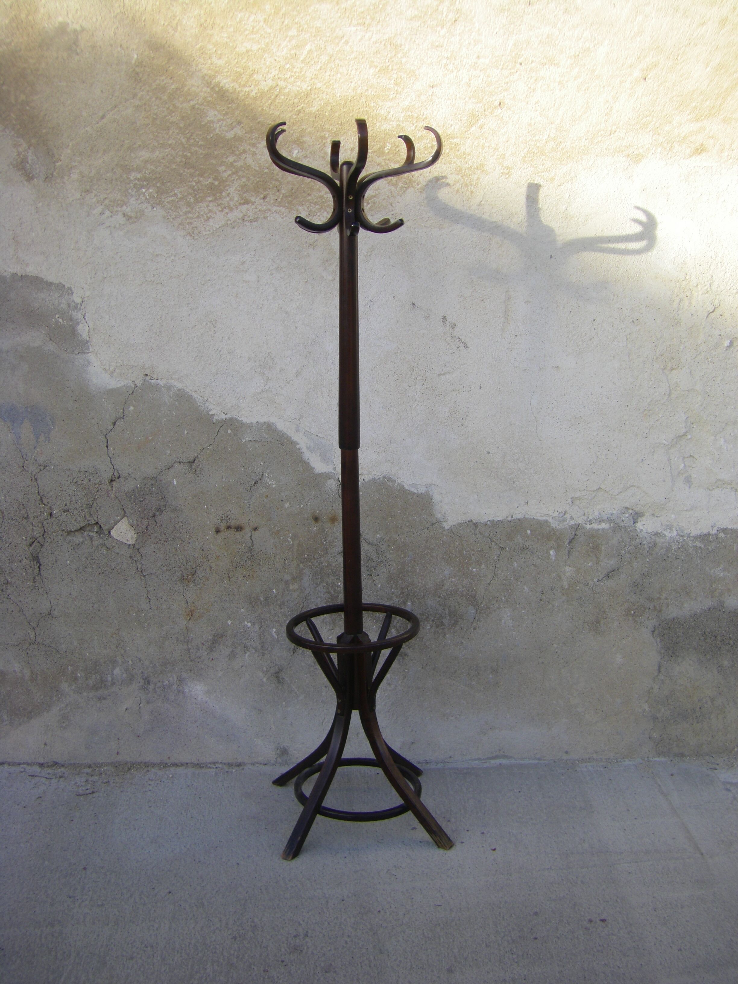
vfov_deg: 49.0
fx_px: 1080
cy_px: 492
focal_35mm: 38
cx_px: 369
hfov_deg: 37.7
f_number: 3.5
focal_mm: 6.3
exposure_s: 1/200
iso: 64
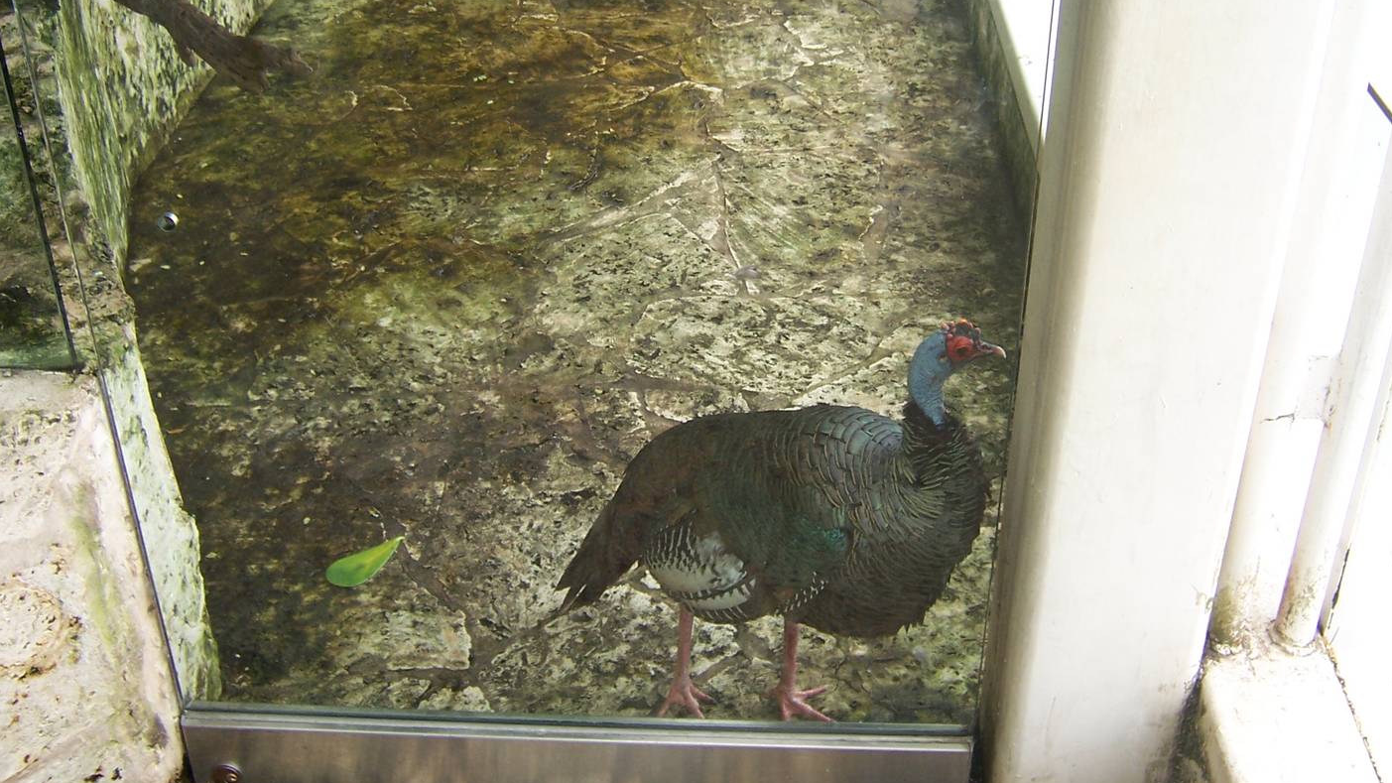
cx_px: 729
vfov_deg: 28.7
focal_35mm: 41
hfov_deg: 49.4
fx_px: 1513
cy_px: 241
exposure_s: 1/90
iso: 80
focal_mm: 5.5
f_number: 2.8
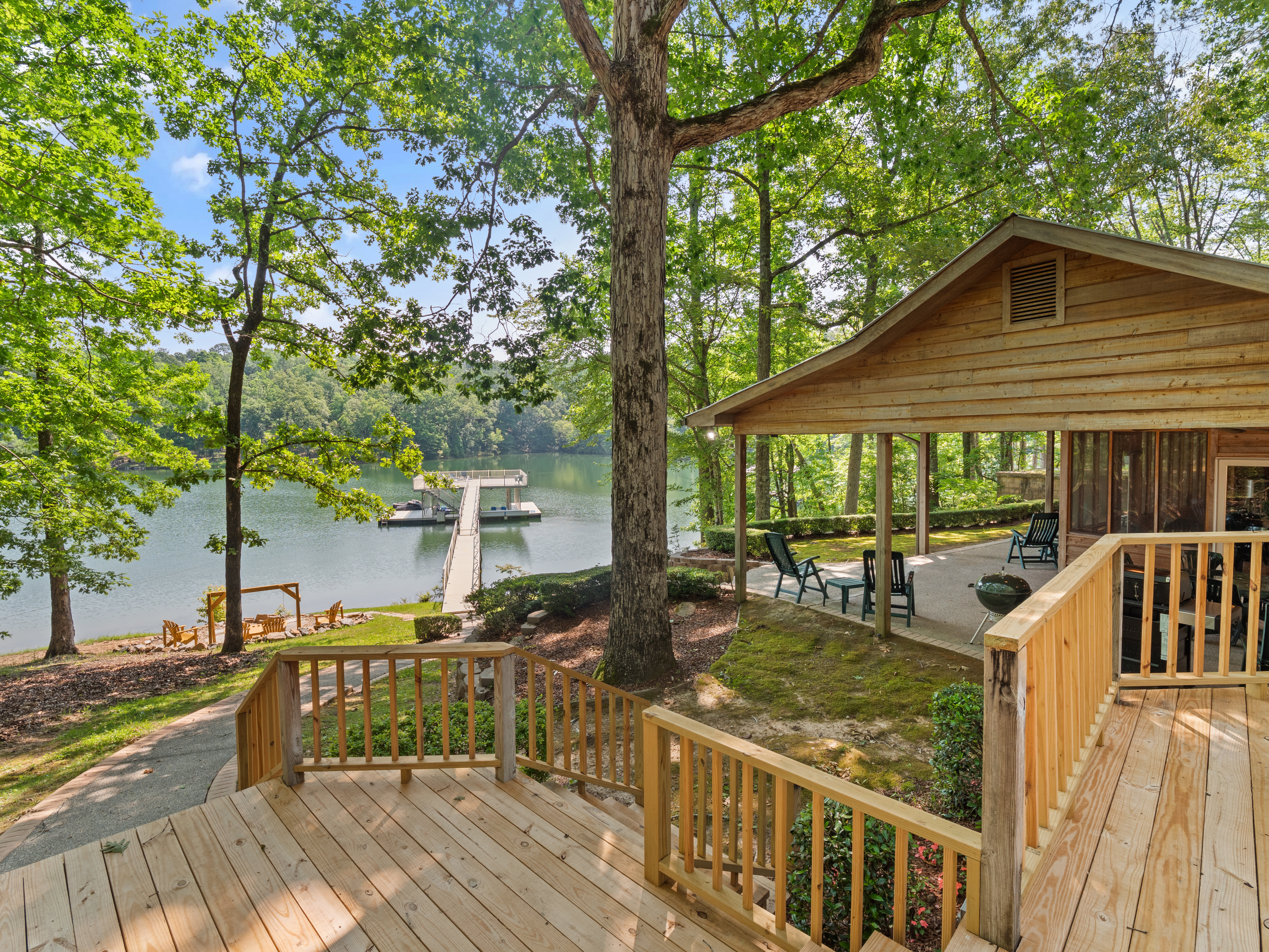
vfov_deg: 78.1
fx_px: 587
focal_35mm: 16
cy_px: 476
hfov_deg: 94.5
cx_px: 634
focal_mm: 8
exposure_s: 1/50
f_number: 5.6
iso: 200
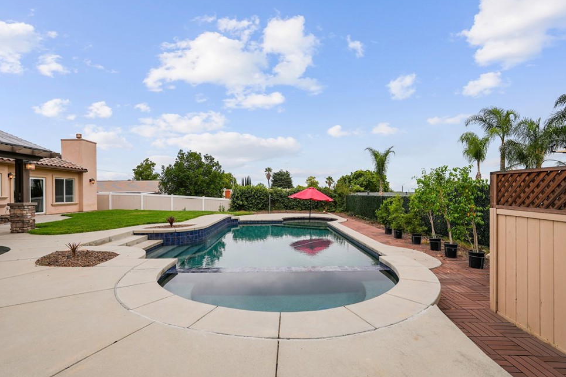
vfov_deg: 70.4
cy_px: 194
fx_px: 267
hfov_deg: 93.3
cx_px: 281
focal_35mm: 17
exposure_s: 1/250
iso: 100
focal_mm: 16
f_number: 5.6
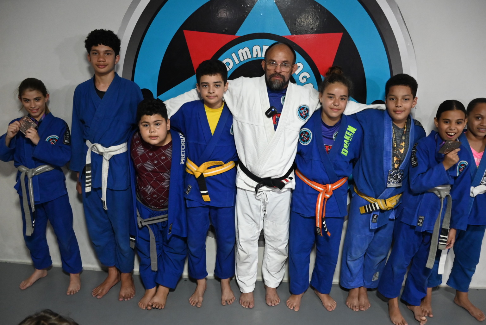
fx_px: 365
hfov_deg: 67.3
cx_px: 243
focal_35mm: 27
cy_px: 162
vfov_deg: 48.0
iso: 3200
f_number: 3.5
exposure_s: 1/60
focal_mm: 18
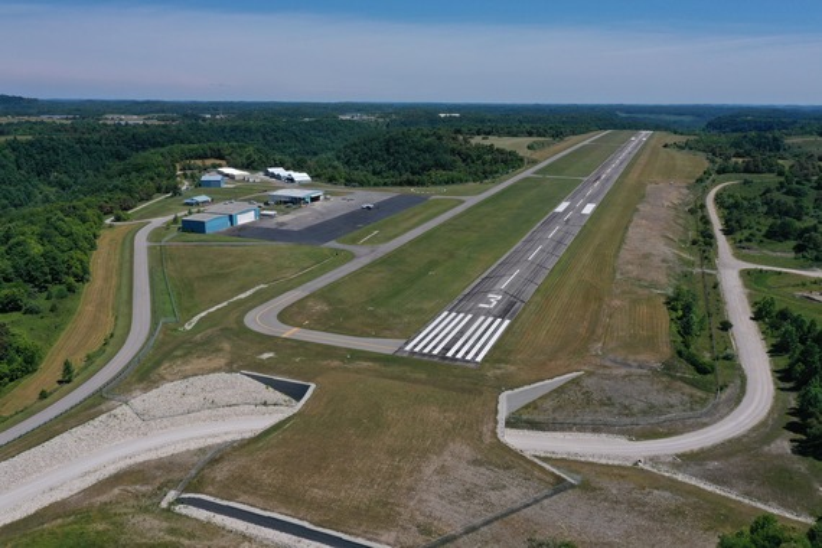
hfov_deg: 65.5
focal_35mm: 28
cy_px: 274
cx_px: 411
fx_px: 639
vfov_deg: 46.4
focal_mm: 10.26
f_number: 9
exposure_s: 1/320
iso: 100
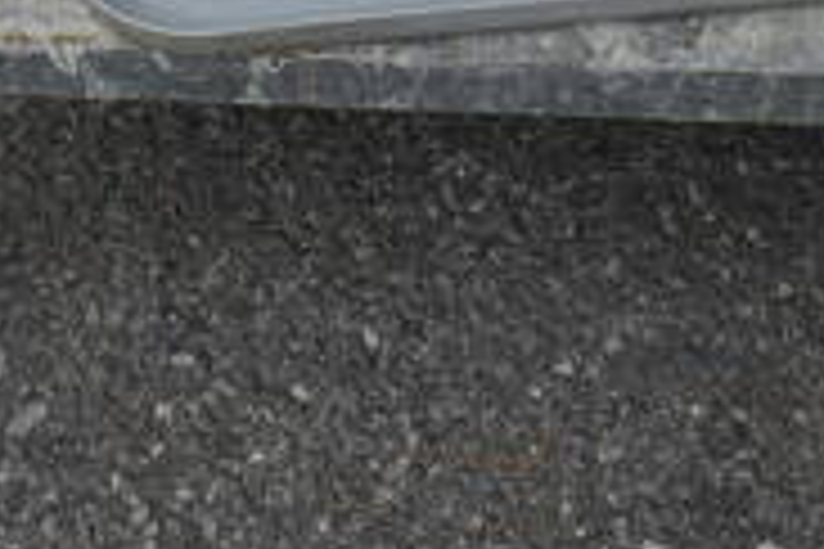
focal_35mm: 90
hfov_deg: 22.3
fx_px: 2060
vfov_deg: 14.1
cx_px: 684
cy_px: -310
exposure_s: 1/200
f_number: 7.1
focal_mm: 18
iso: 100
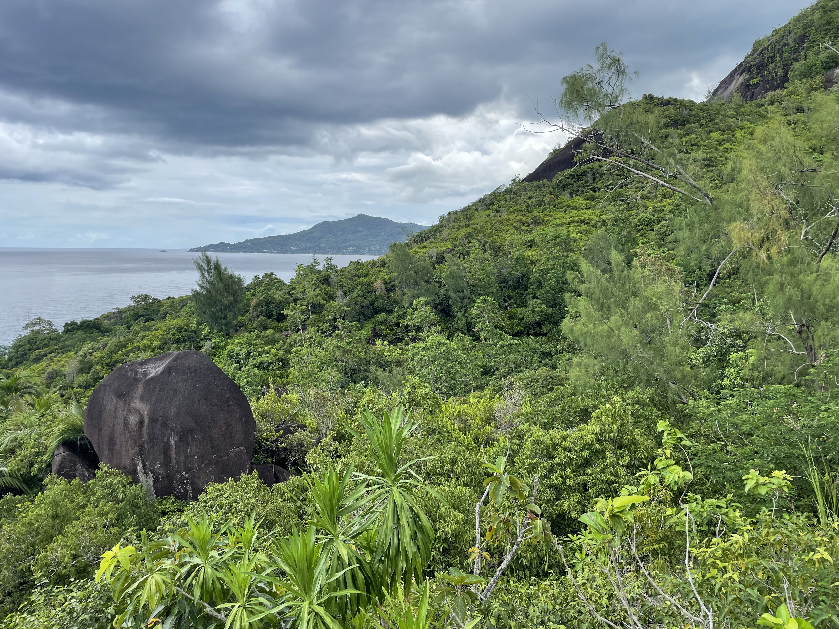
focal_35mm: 26
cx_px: 420
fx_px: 630
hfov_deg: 67.3
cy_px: 314
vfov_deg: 53.1
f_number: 1.6
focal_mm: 4.2
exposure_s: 1/2304
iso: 32
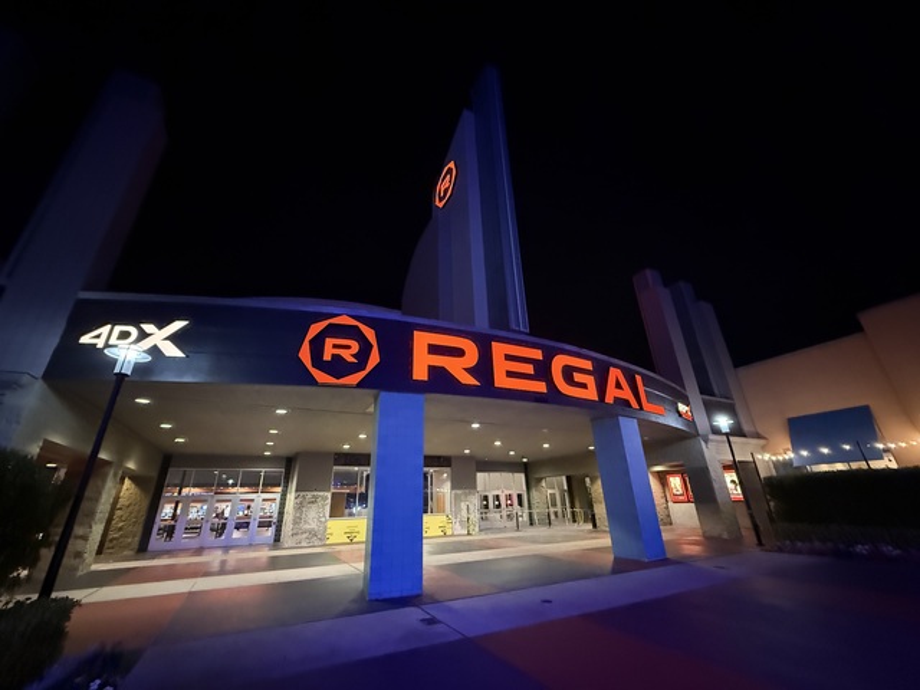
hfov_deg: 102.1
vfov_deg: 85.7
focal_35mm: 14
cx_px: 460
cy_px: 345
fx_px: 372
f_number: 2.2
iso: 1600
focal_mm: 2.22
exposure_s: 1/40
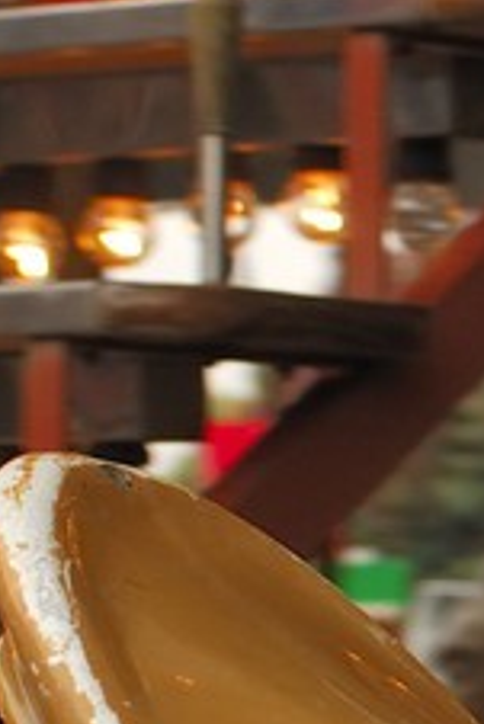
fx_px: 6615
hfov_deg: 3.9
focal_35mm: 329
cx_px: 2010
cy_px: 865
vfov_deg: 6.2
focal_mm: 31
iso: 100
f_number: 5
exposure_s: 1/160
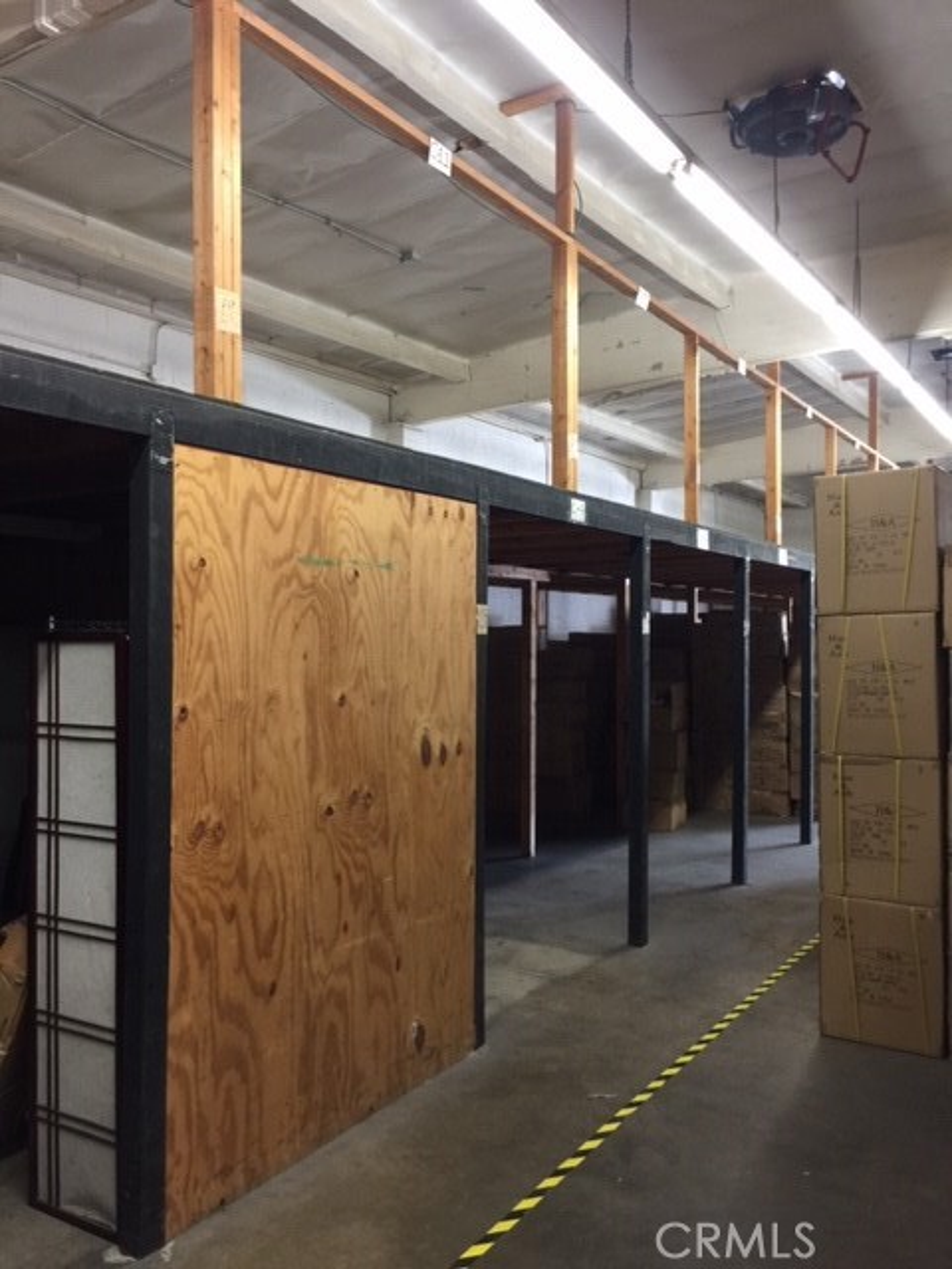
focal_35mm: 29
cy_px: 634
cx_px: 476
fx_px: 1063
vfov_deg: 61.7
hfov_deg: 48.2
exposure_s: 1/15
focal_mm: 4.15
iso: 64
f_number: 2.2
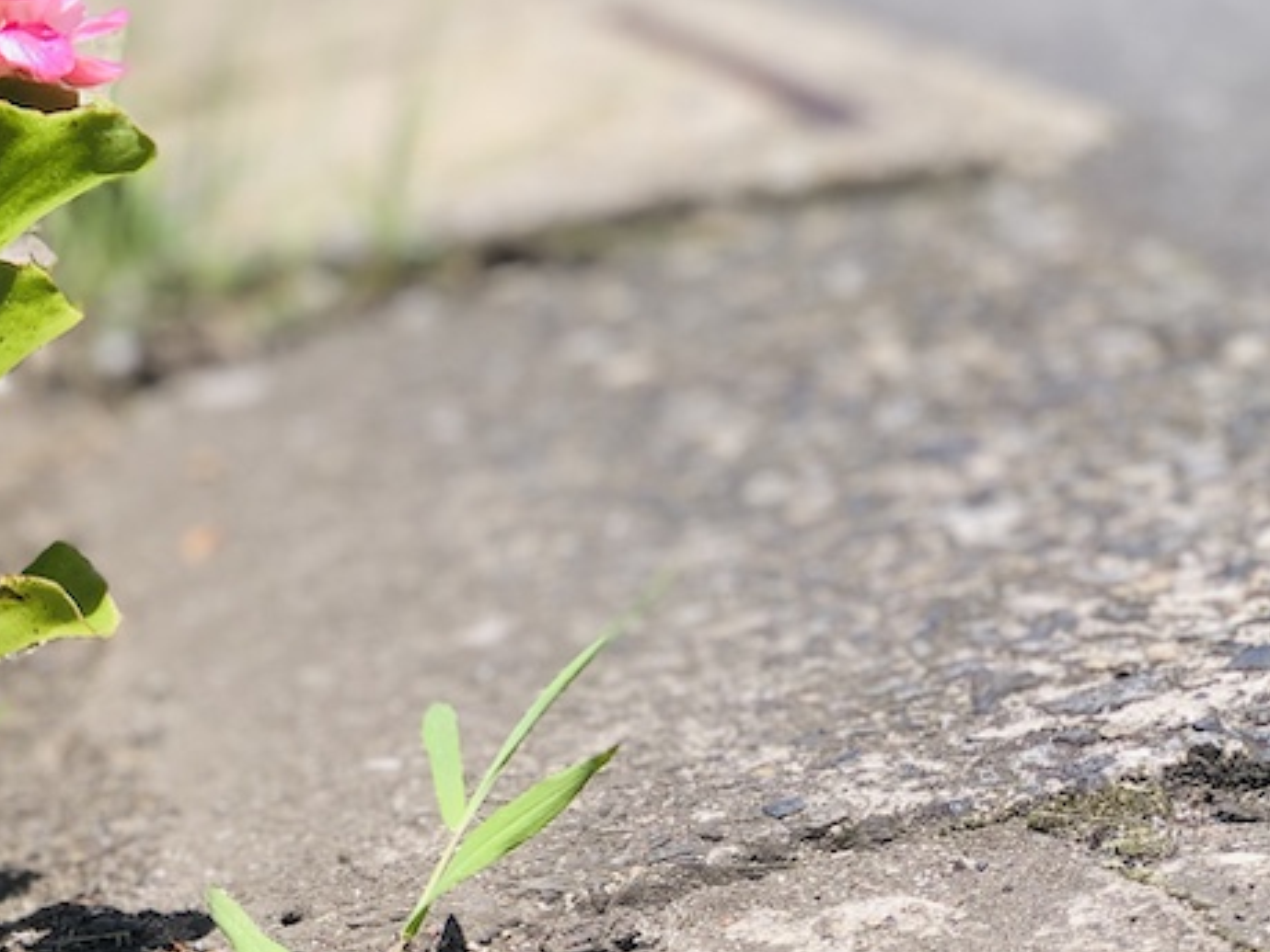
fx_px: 4549
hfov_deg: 15.6
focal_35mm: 124
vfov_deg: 12.0
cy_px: 527
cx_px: -11
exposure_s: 1/585
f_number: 2.8
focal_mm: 6.6
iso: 20
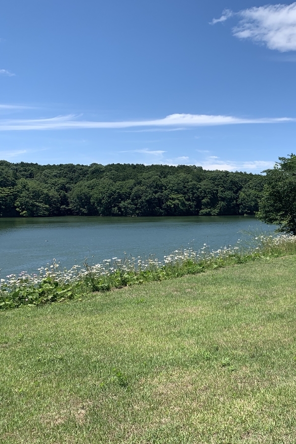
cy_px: 217
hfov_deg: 33.0
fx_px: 456
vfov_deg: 51.9
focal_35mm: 37
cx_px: 294
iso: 25
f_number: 1.8
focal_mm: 4.25
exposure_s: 1/2160
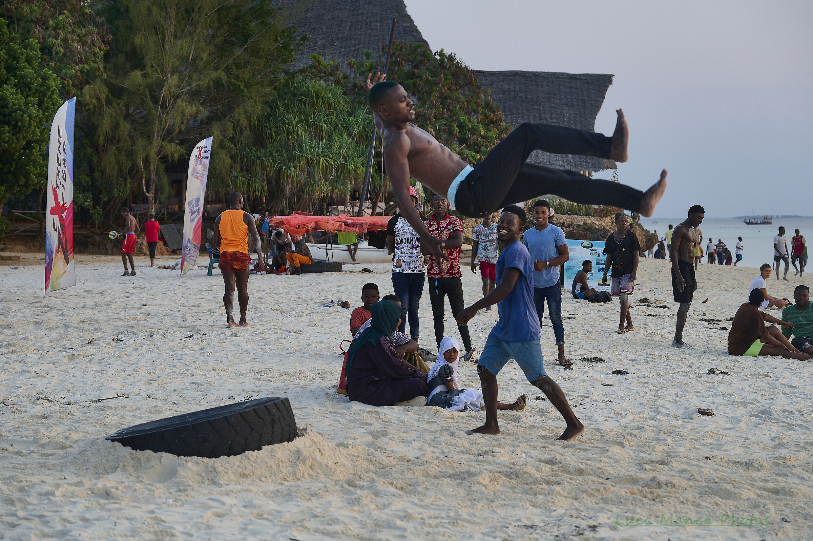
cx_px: 406
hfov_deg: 29.7
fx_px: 1535
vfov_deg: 20.0
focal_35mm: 68
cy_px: 270
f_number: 4.8
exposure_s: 1/1000
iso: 800
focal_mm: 68
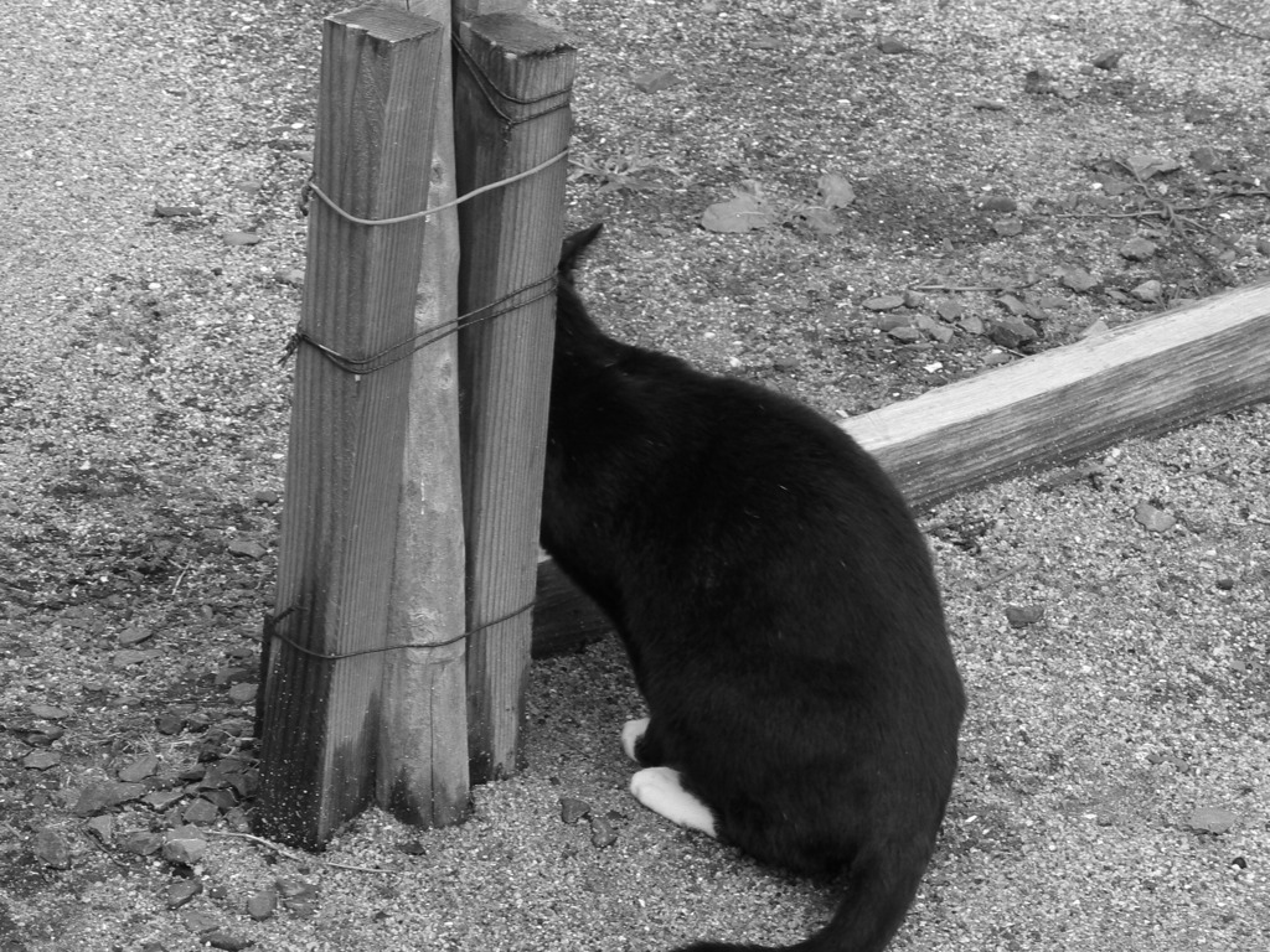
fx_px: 5540
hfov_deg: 13.1
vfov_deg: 9.8
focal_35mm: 151
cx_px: 635
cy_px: 476
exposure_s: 1/40
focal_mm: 25.1
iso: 100
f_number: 5.6
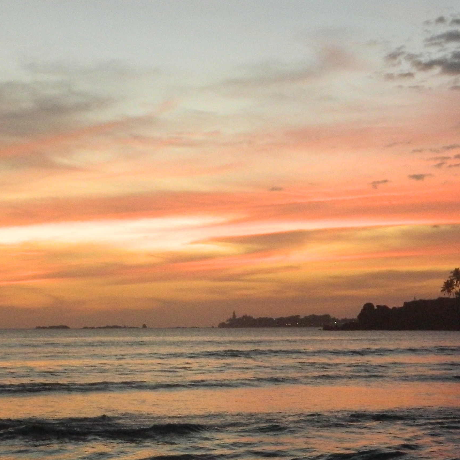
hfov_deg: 19.1
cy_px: 283
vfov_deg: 19.1
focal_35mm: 91
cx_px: 213
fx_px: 1368
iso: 400
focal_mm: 7.3
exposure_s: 1/40
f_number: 3.5
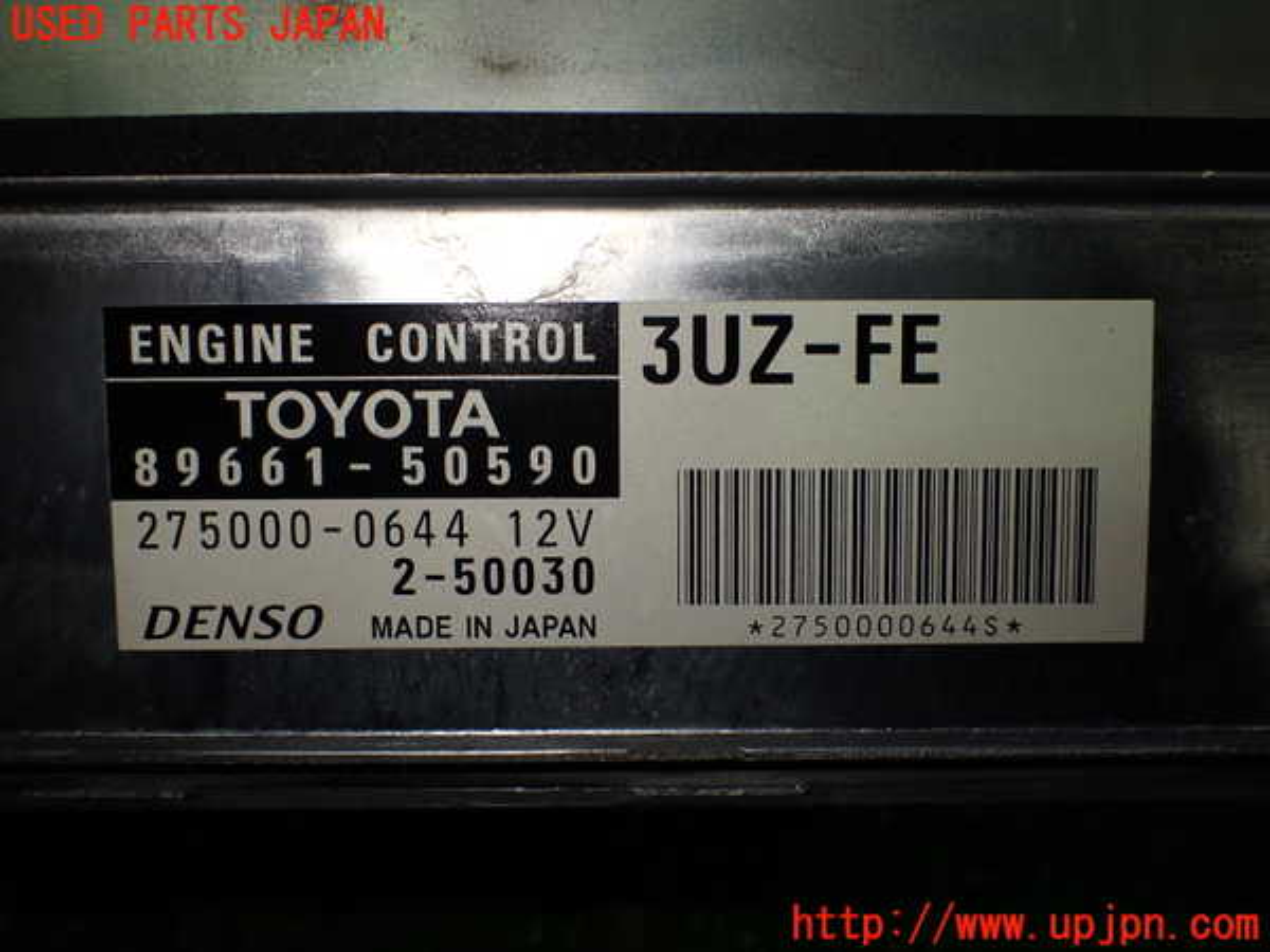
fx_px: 1101
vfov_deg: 46.8
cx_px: 635
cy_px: 476
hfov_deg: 60.0
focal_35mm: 30
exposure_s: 1/160
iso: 100
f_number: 2.3
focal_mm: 5.4
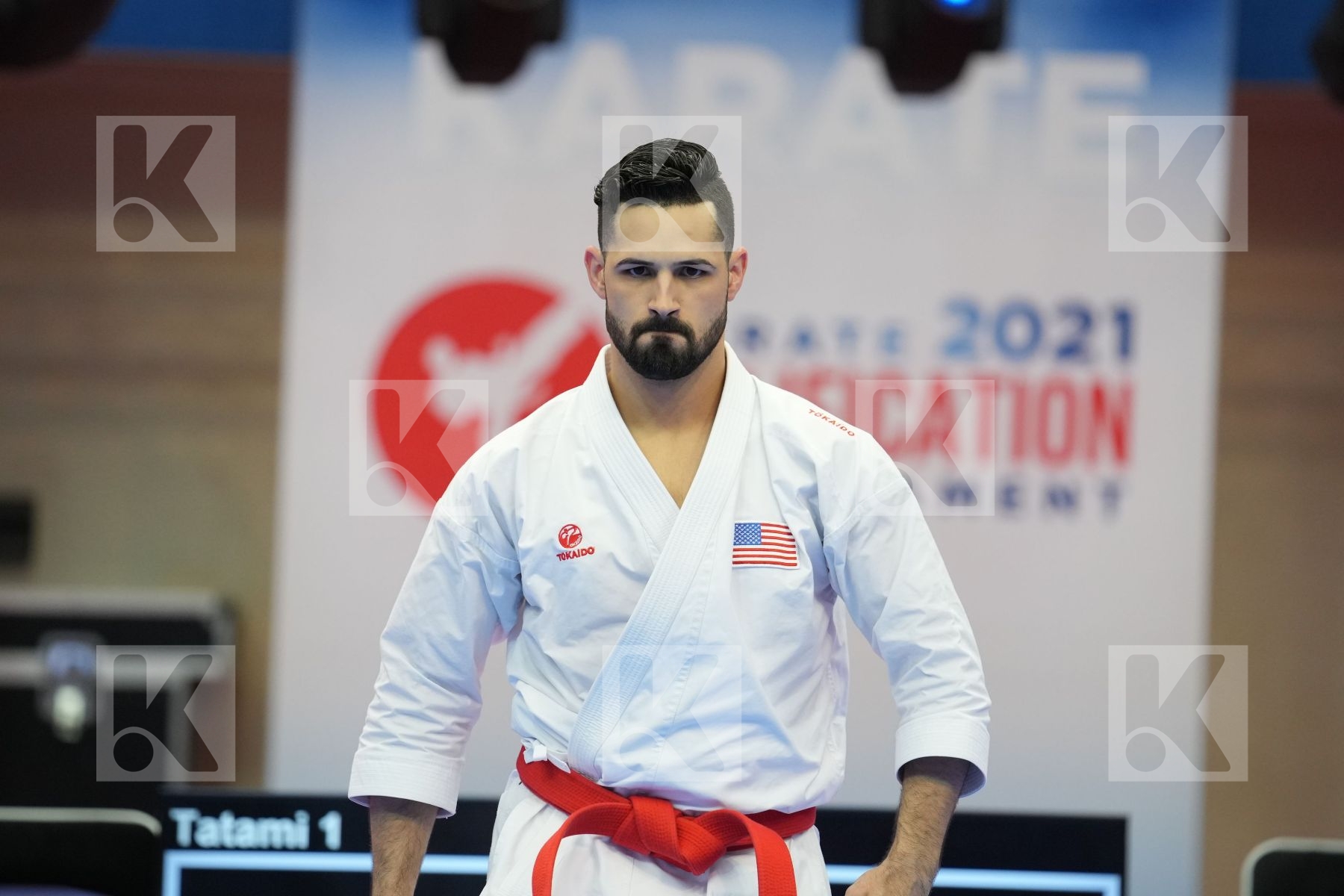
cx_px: 672
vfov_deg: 4.6
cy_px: 448
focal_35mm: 300
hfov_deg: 6.9
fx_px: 11199
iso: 1250
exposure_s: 1/500
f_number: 2.8
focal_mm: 200
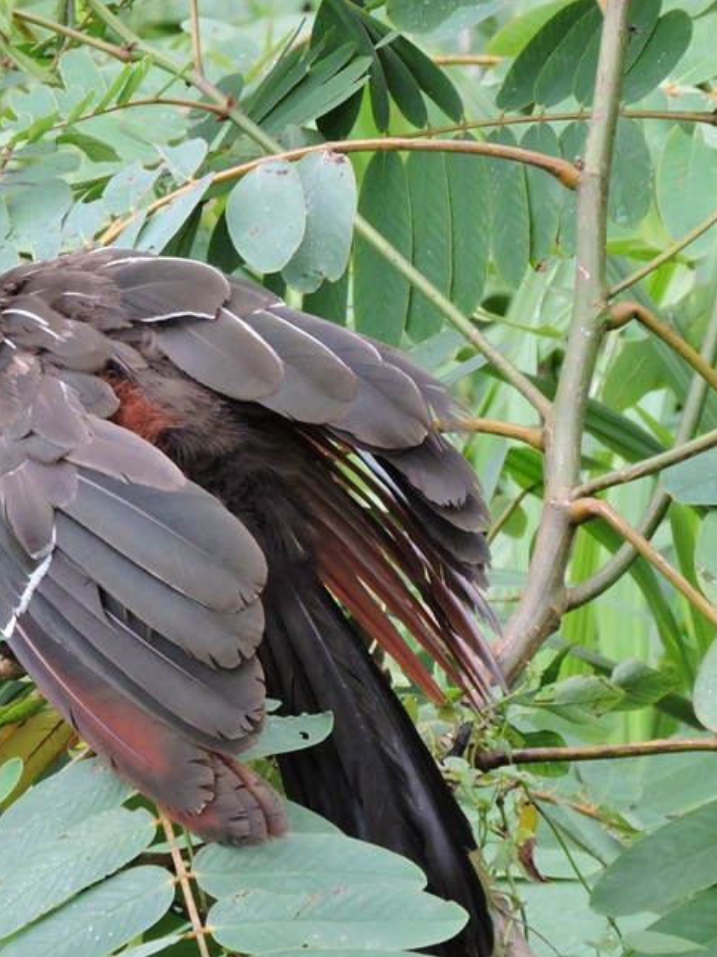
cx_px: 171
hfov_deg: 1.7
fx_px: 24044
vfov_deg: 2.3
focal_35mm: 870
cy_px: 478
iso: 400
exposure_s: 1/80
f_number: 5.6
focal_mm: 116.5
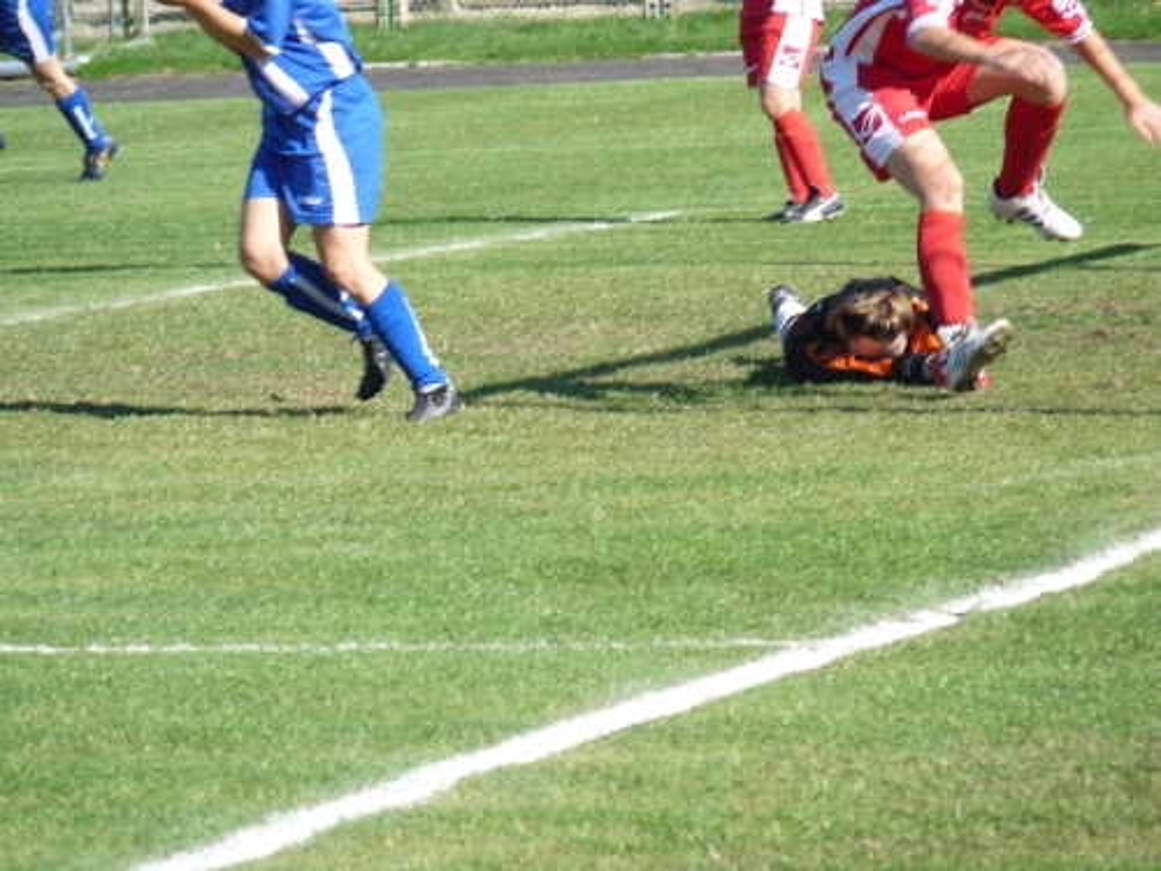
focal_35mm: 302
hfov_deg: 6.6
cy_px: 436
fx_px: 10129
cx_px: 580
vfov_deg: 4.9
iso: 100
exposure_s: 1/500
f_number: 3.7
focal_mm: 53.7
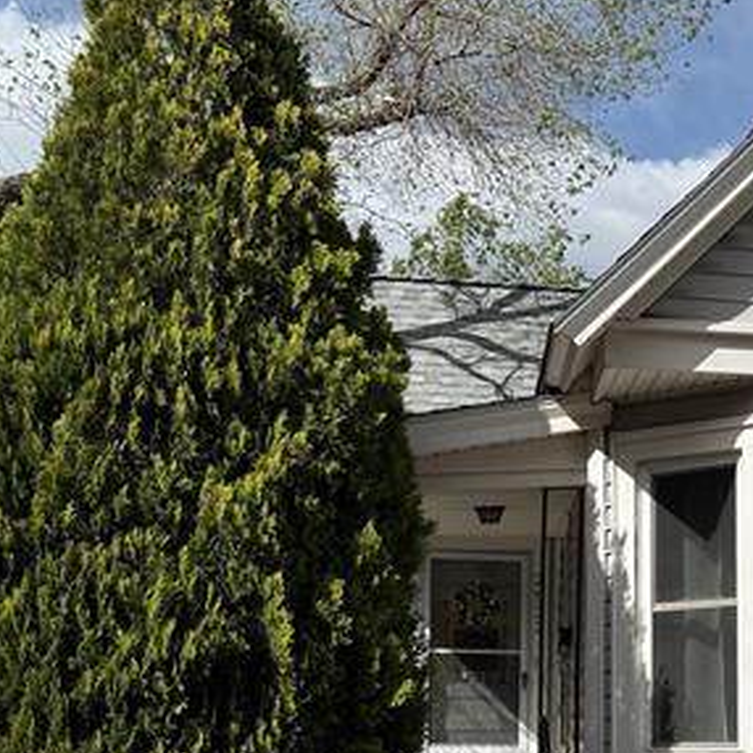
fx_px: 1403
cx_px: 736
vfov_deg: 29.1
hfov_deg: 28.4
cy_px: 642
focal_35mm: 57
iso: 80
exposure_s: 1/8130
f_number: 1.78
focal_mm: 6.76
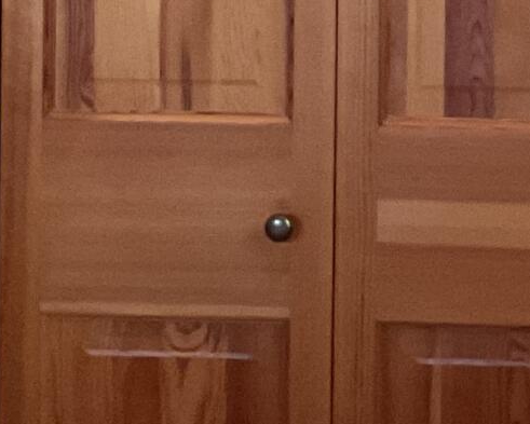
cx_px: 749
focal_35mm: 173
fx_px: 2714
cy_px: -340
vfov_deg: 8.6
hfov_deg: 10.8
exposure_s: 1/40
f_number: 1.8
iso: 250
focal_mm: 3
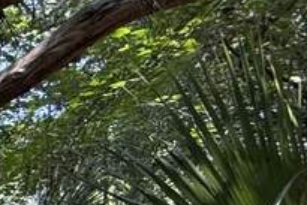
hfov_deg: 12.3
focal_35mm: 91
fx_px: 777
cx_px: -565
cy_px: 296
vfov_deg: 14.2
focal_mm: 2.22
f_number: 2.2
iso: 100
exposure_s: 1/99
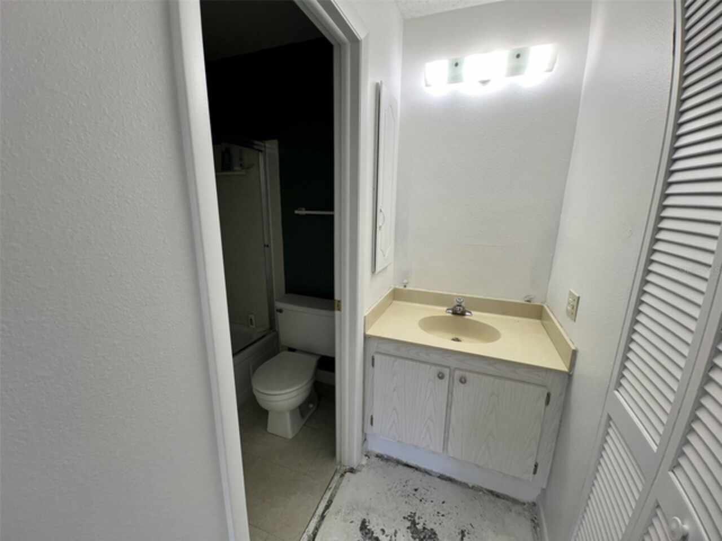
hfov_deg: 106.2
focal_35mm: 13
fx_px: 271
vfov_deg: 89.9
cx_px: 361
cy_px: 270
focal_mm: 1.57
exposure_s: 1/60
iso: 40
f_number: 1.8
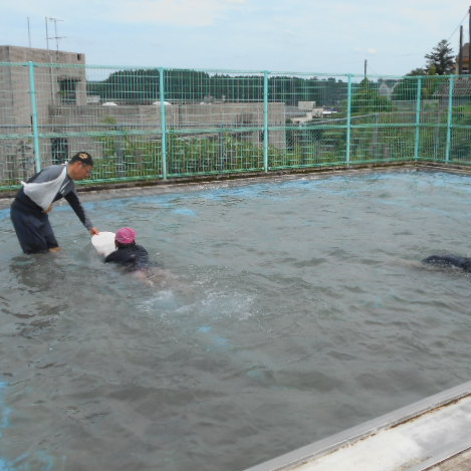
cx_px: 281
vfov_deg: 40.9
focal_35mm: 41
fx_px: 631
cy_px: 233
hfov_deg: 40.8
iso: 80
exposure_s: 1/1000
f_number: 3.6
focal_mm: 5.8
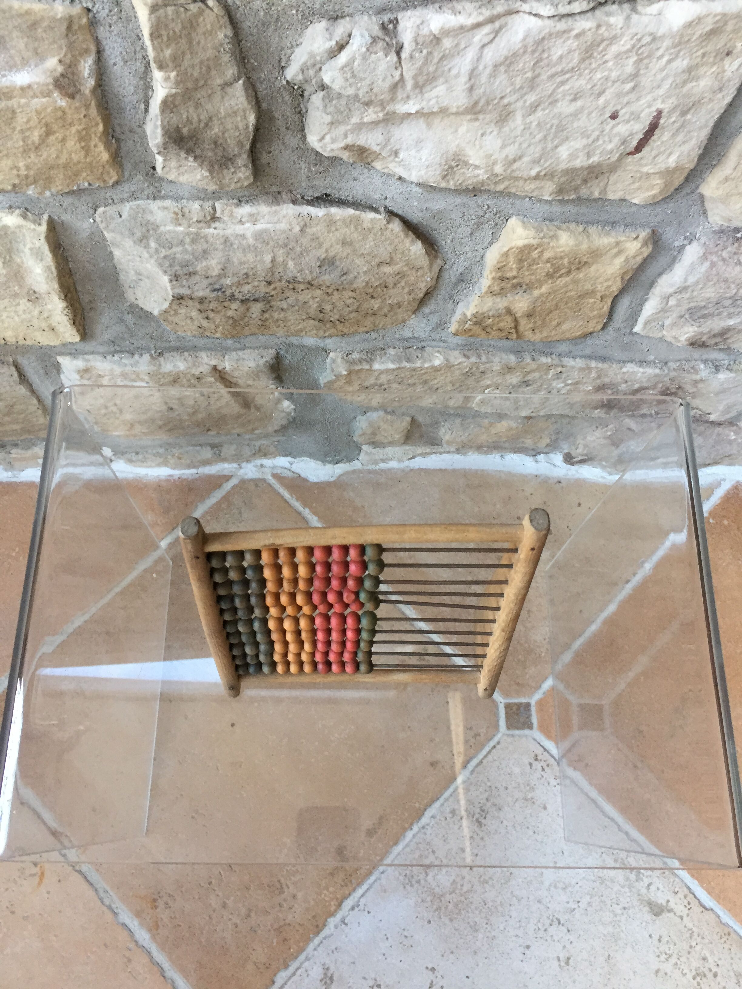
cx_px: 371
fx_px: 829
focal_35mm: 29
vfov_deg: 61.7
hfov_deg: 48.2
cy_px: 494
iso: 160
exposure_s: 1/33
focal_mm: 4.15
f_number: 2.2
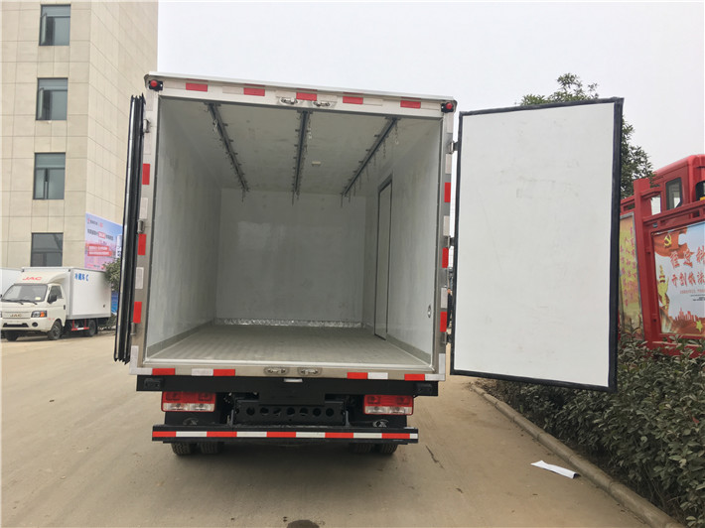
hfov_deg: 61.7
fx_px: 590
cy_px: 264
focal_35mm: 29
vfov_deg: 48.2
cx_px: 352
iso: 32
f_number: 2.2
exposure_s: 1/100
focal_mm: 4.15
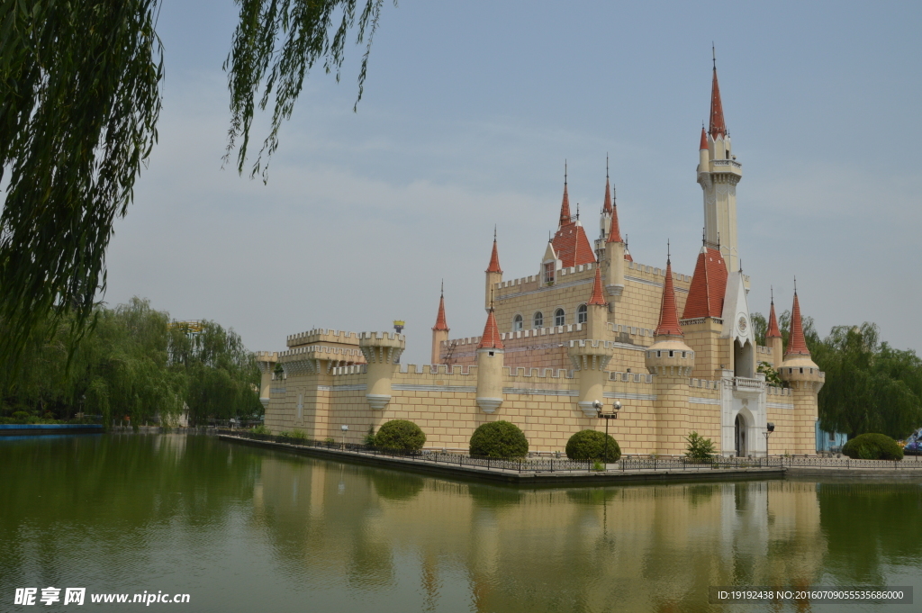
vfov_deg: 47.9
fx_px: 691
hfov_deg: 67.4
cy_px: 306
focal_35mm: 27
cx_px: 461
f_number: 18
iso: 220
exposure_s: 1/250
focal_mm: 18
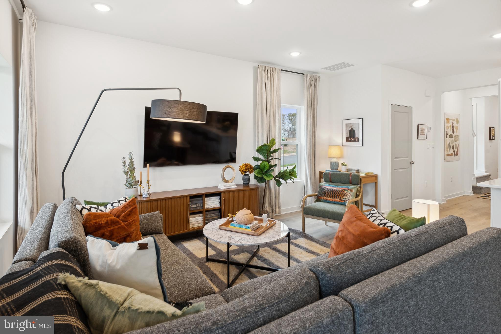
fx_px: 264
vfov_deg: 64.6
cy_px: 167
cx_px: 250
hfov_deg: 86.9
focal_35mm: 19
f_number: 8
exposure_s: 1/30
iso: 320
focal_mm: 19
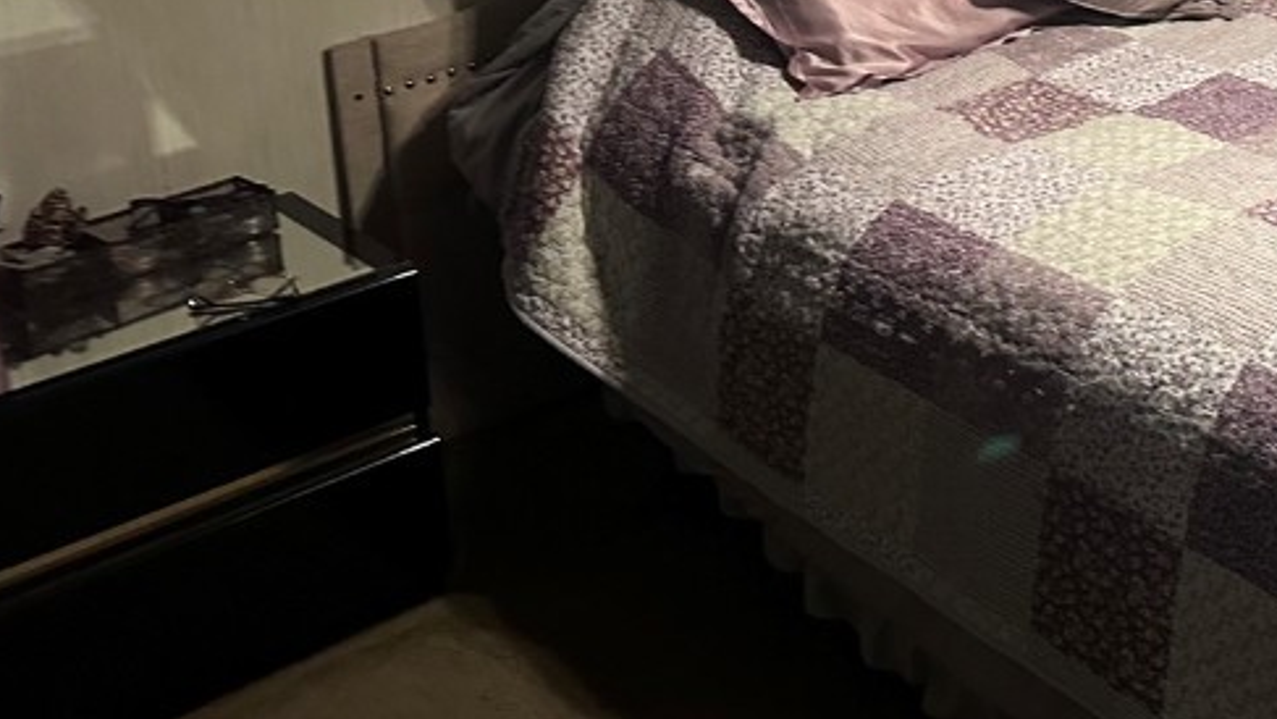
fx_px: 1862
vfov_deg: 19.9
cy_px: -247
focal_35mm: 55
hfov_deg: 34.1
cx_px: 1314
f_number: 1.78
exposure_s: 1/40
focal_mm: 6.86
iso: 640
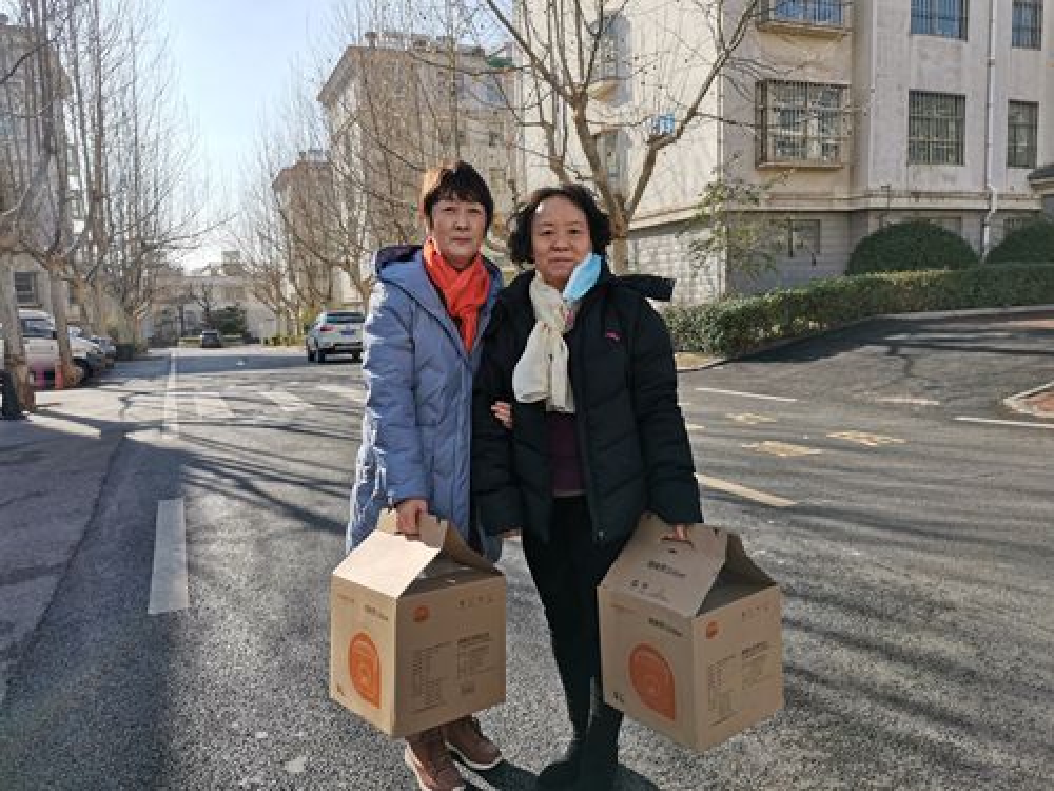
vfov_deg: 53.1
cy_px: 396
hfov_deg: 67.3
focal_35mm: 26
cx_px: 527
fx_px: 792
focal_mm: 4.75
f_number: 1.8
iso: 50
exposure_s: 1/962
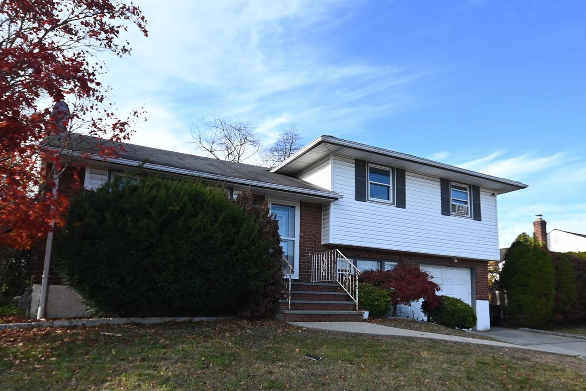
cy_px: 241
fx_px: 391
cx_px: 310
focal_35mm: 24
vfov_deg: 52.6
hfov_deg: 73.7
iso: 100
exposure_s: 1/250
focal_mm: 10
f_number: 5.6
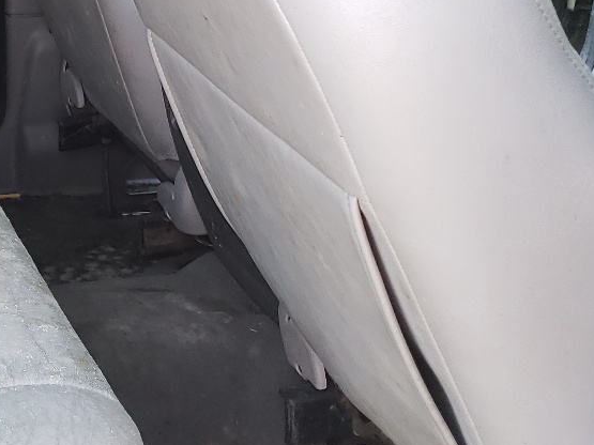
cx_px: -165
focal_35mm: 75
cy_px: 152
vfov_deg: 19.6
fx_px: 1287
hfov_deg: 23.2
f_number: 1.5
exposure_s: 1/120
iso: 75
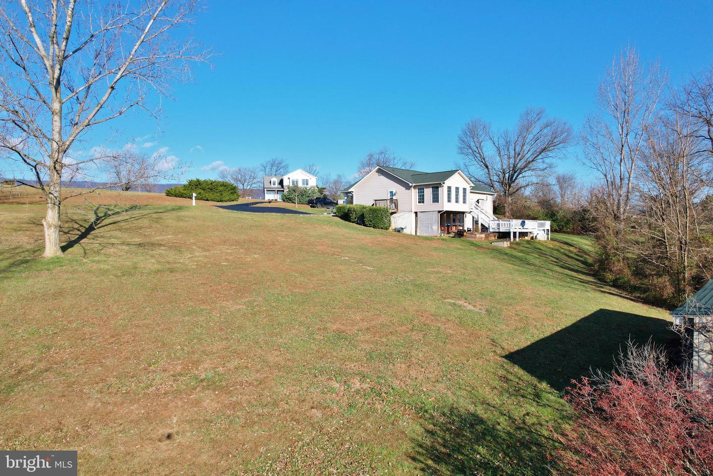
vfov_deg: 57.2
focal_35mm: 22
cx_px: 356
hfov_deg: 78.6
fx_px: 436
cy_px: 238
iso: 100
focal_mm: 8.38
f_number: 2.8
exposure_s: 1/1500
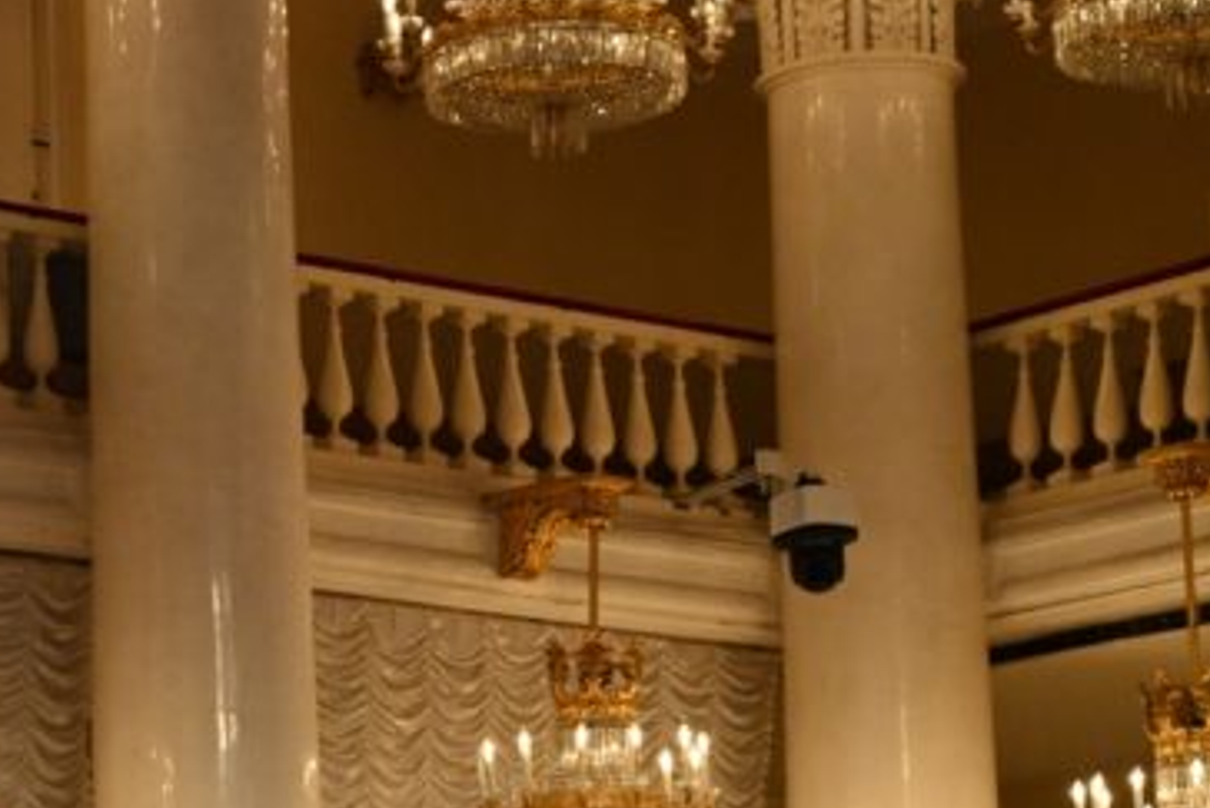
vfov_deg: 9.0
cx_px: -243
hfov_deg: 13.1
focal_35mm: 152
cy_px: 856
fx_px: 5111
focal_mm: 54
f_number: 7.1
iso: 3200
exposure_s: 1/200
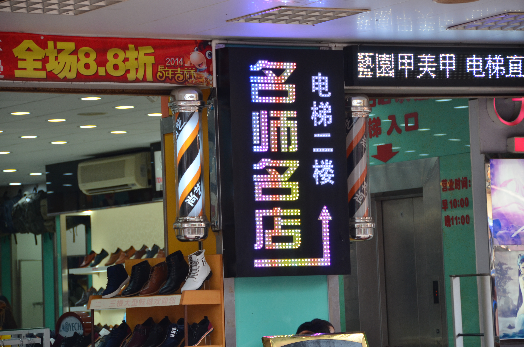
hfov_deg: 13.1
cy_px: 174
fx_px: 2288
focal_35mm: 158
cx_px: 262
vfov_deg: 8.7
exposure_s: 1/125
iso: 400
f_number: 5.6
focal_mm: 105
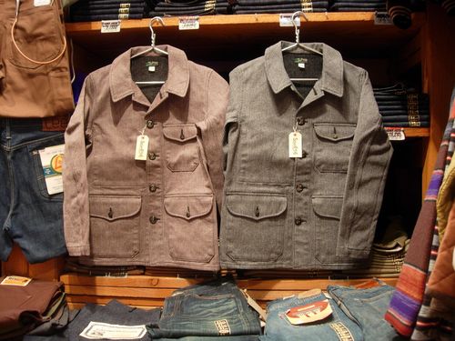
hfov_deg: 49.0
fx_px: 499
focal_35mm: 38
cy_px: 170
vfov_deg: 37.7
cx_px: 228
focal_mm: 7.8
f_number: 2.8
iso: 109
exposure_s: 1/4
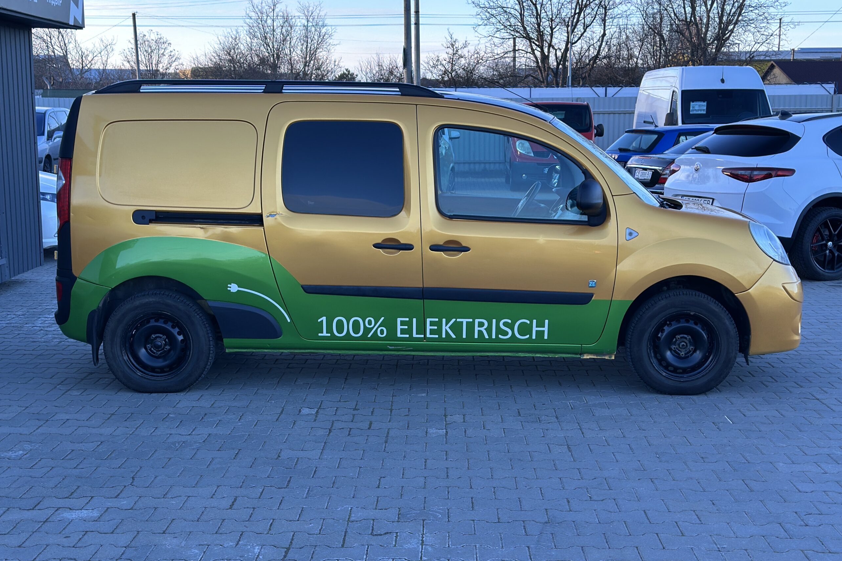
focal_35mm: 50
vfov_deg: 27.0
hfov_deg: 39.6
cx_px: 421
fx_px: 1169
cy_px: 305
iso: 80
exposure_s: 1/350
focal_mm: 6.86
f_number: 1.78
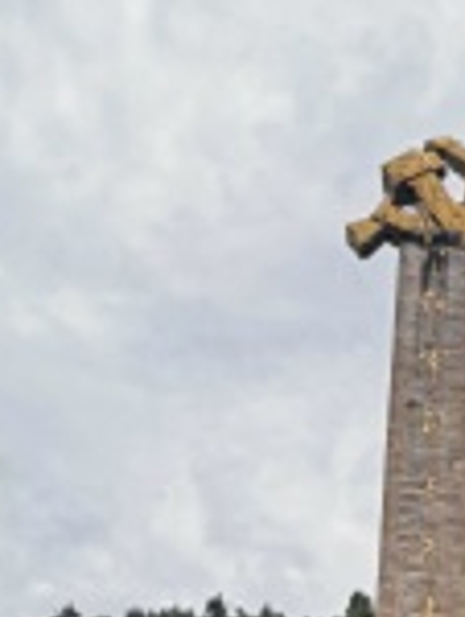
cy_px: 718
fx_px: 1286
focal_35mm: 72
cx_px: 459
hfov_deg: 19.9
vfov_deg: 24.7
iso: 50
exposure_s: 1/5814
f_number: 1.6
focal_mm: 5.56
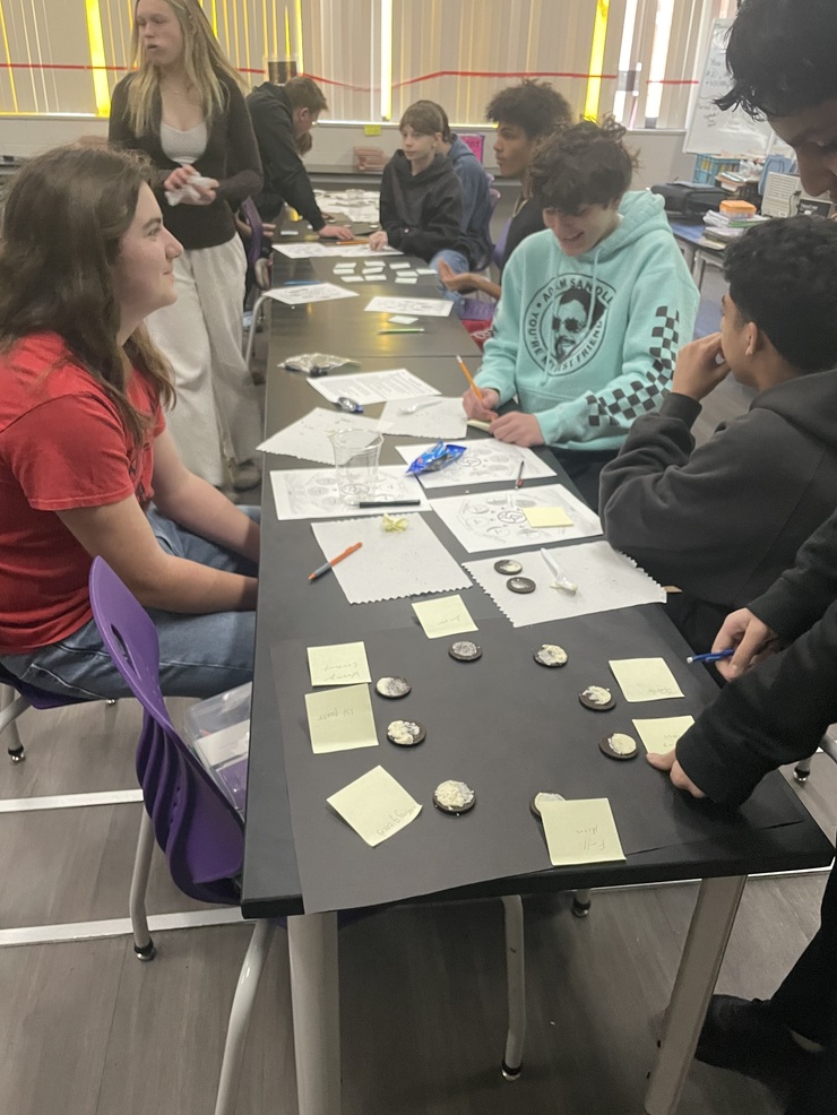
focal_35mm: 27
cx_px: 417
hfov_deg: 51.4
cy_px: 561
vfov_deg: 65.3
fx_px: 870
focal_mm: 4.2
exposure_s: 1/45
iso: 500
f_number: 1.6
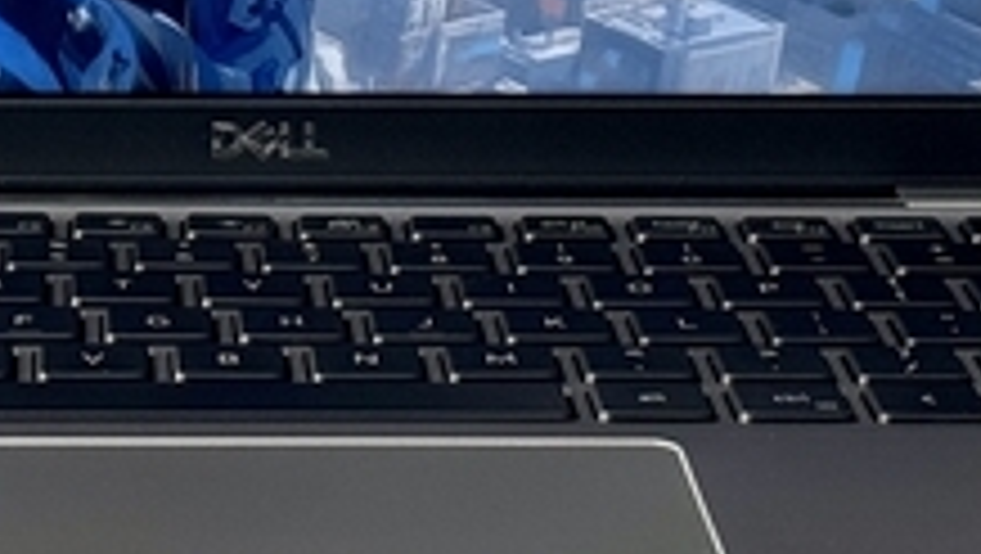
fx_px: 4998
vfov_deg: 6.3
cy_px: 27
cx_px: 310
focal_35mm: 192
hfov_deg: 11.2
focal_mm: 6.76
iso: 64
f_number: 1.78
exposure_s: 1/163
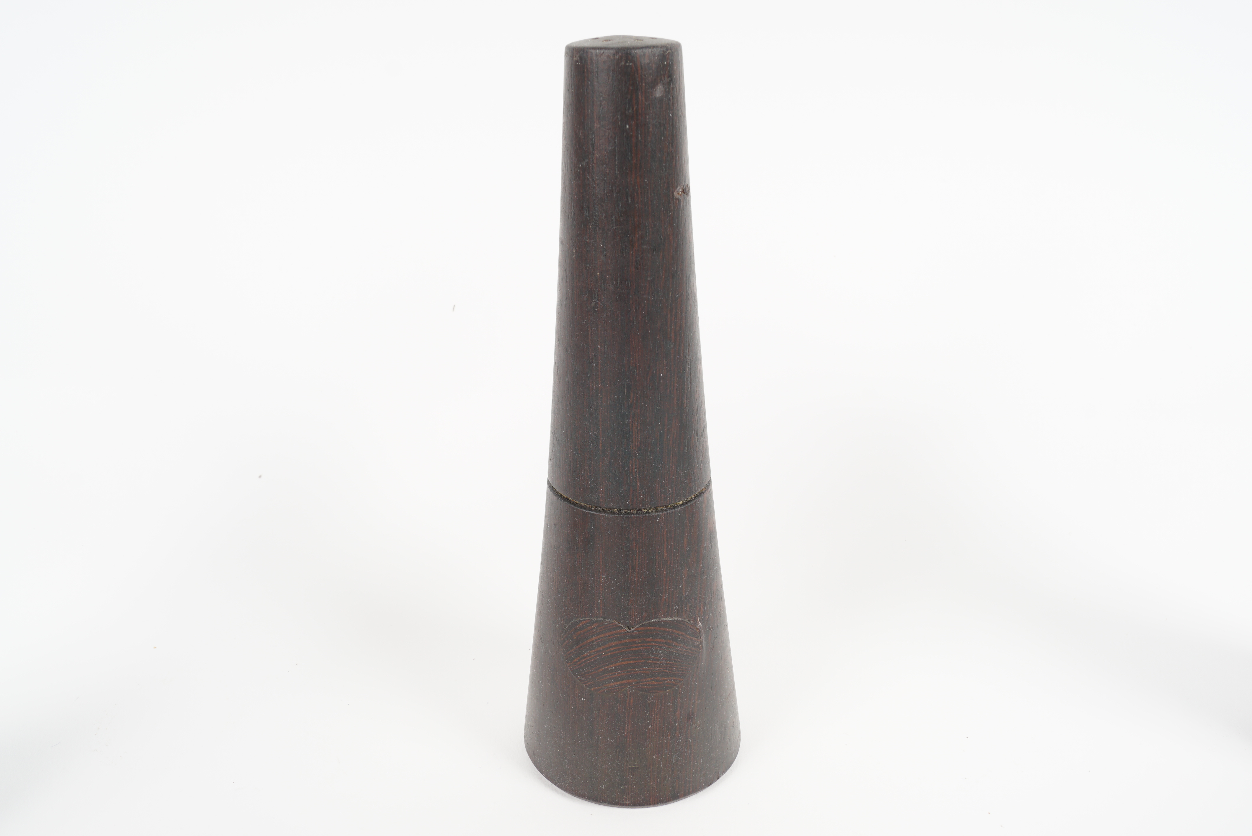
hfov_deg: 57.2
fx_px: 1148
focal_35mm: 33
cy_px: 418
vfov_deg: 40.0
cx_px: 626
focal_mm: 22
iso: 100
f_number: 16
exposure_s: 1/125
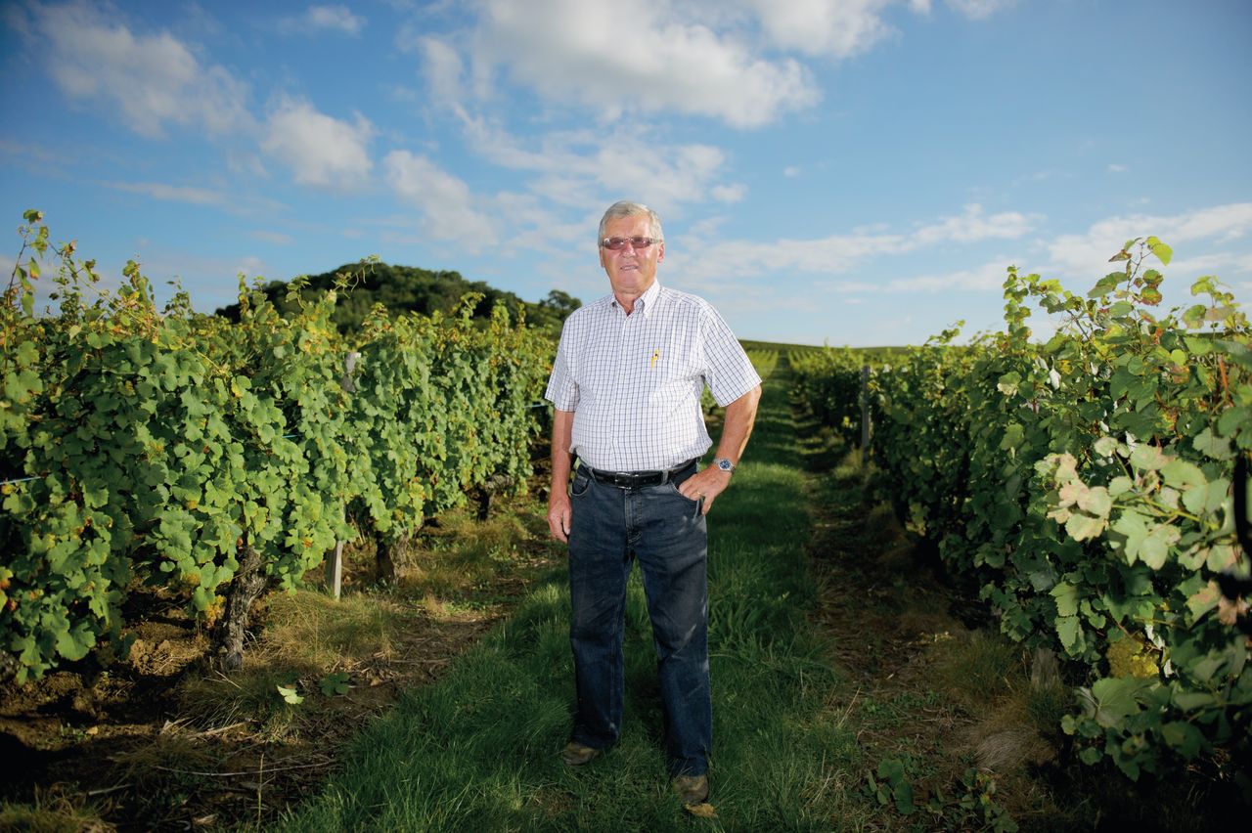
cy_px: 416
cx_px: 626
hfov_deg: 73.8
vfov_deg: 53.1
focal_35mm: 24
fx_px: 834
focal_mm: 24
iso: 200
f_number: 2.8
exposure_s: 1/8000
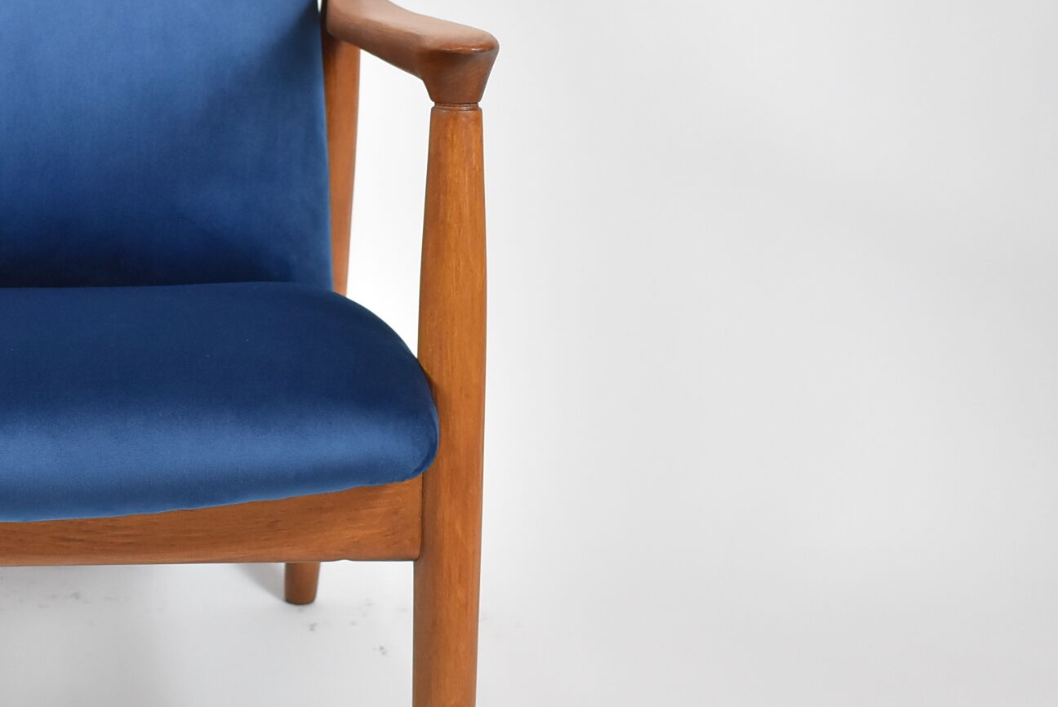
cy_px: 265
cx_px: -7
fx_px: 2853
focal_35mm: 97
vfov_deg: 14.1
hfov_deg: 20.3
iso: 900
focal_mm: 28
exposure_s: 1/125
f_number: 4.2
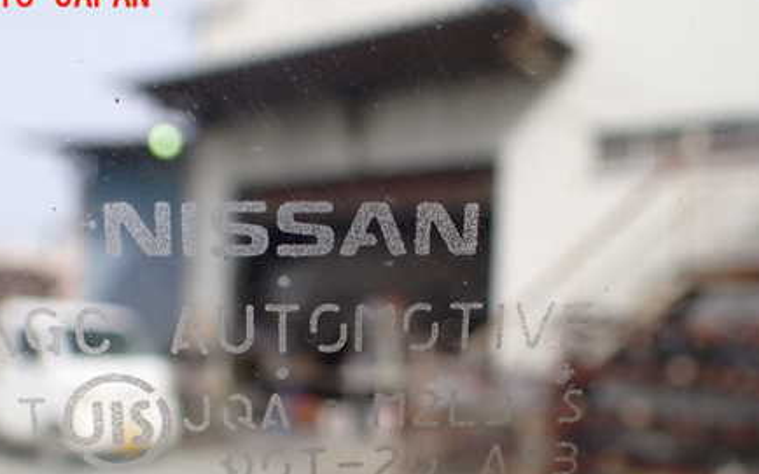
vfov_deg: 28.7
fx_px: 910
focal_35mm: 44
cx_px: 357
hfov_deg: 45.3
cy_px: 367
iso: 100
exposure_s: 1/250
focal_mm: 5.4
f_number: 3.2
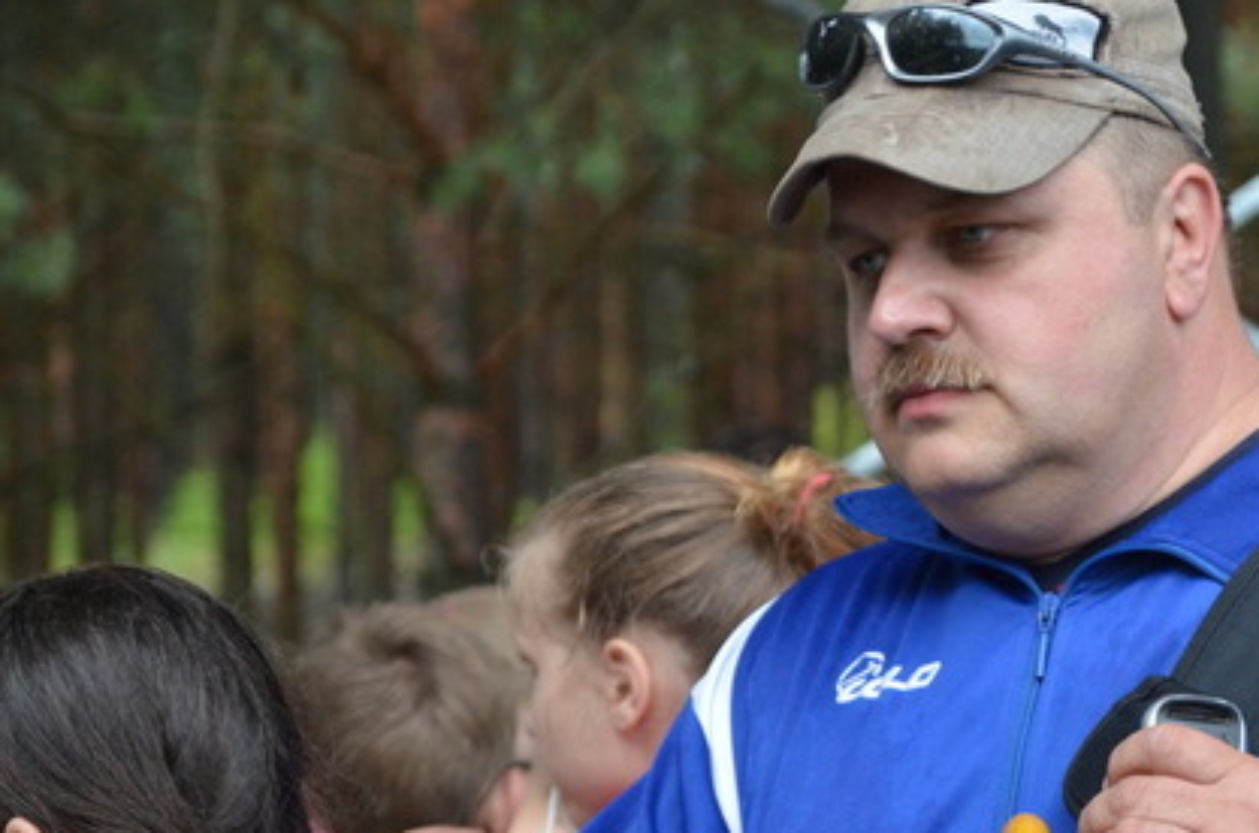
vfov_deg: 9.2
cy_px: 549
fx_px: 5164
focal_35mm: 148
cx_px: 1017
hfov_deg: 13.8
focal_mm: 58
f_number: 4.5
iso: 1600
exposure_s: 1/320
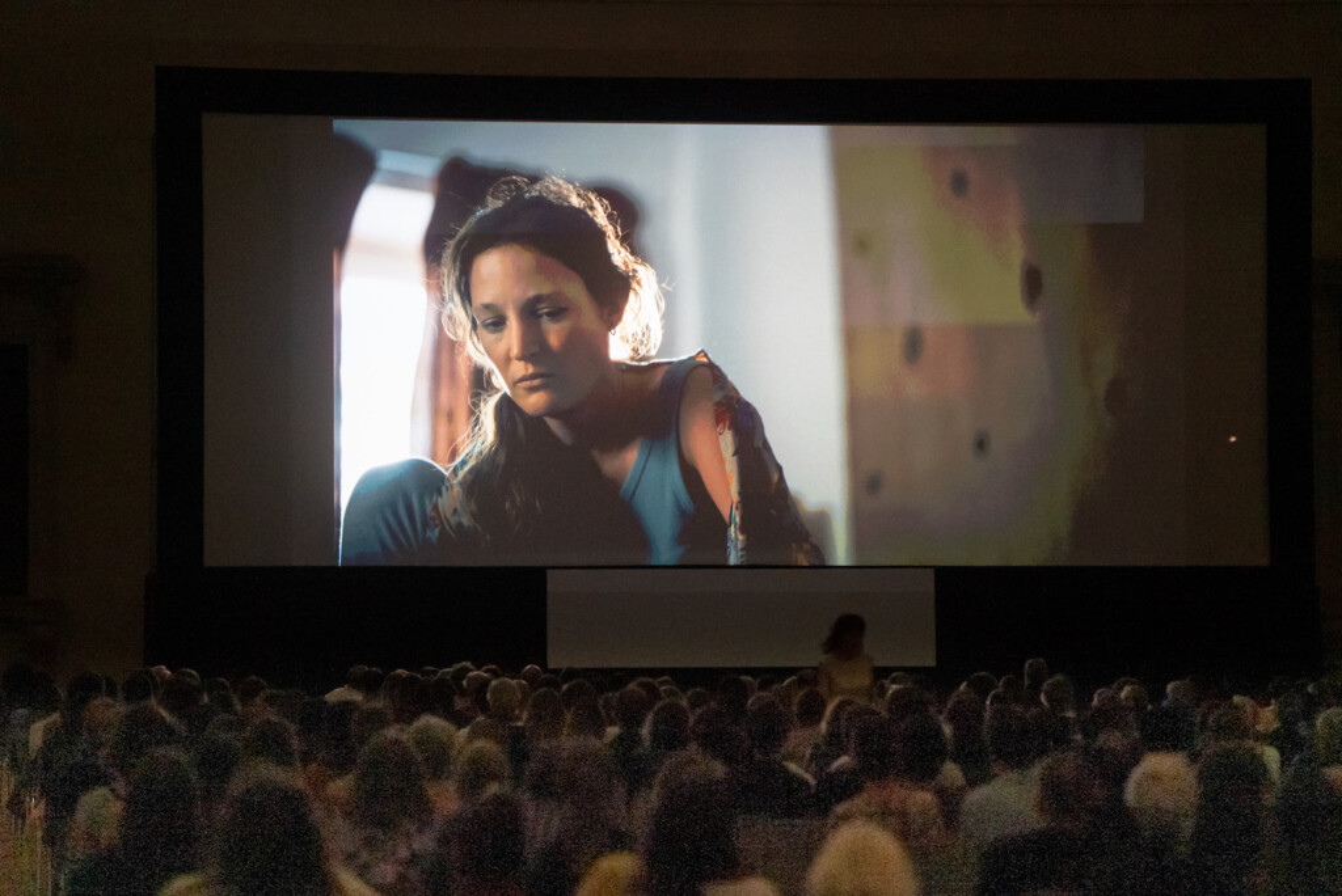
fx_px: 4923
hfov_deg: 15.5
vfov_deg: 10.4
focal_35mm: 132
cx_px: 671
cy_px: 448
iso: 10000
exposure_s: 1/160
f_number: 2.8
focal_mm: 132
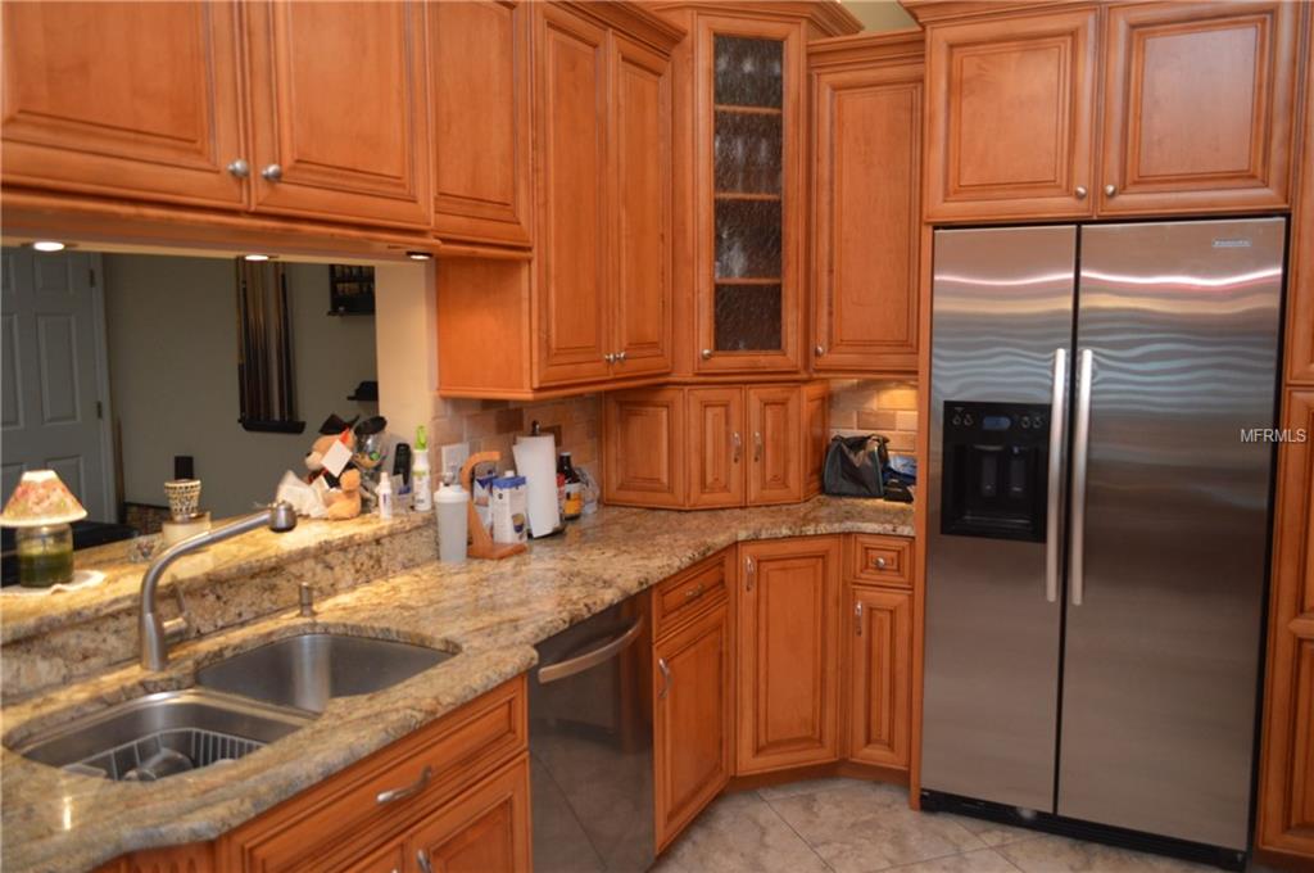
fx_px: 984
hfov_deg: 67.4
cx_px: 657
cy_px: 436
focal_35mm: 27
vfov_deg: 47.8
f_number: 3.5
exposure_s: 1/60
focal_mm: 18
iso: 640
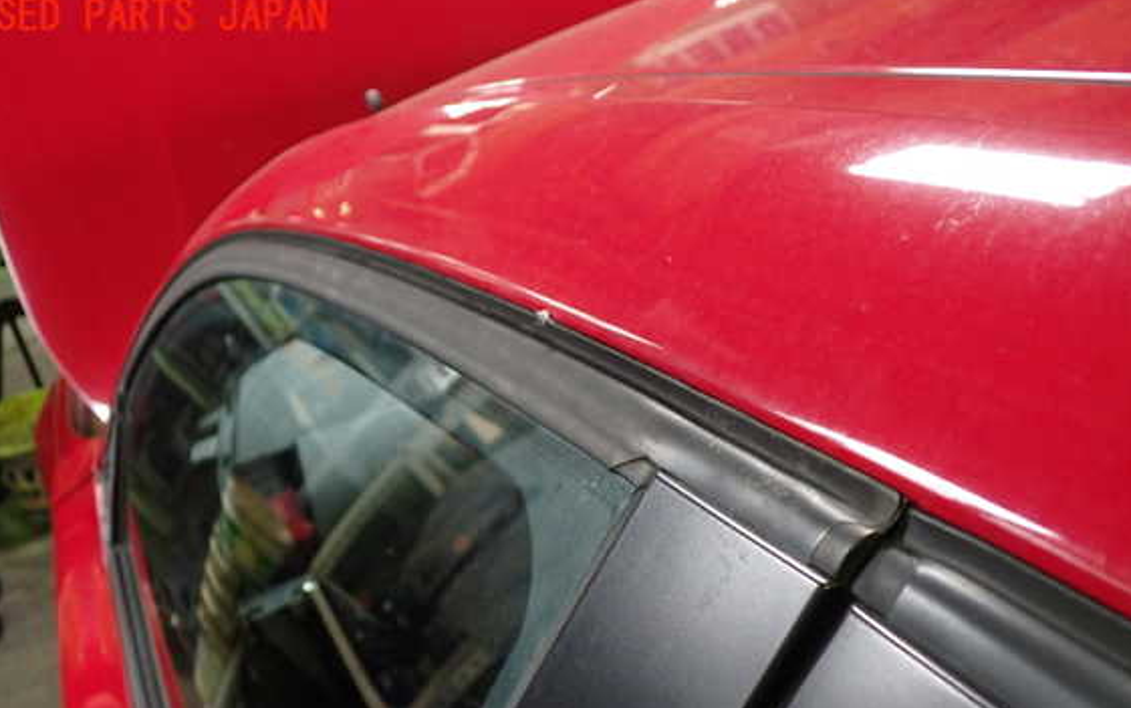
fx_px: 1048
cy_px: 446
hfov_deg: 56.7
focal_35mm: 34
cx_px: 567
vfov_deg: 37.1
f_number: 2.3
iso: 320
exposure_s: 1/30
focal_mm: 5.4
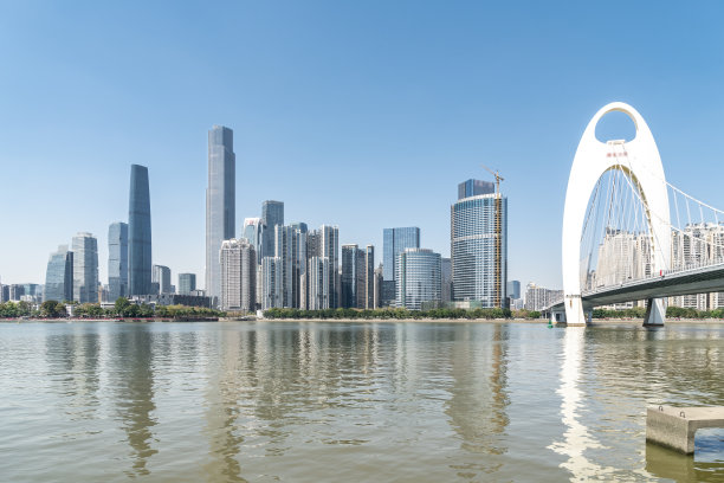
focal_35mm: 24
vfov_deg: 53.1
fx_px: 483
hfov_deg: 73.7
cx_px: 362
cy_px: 242
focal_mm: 24
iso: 100
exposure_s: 1/250
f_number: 8
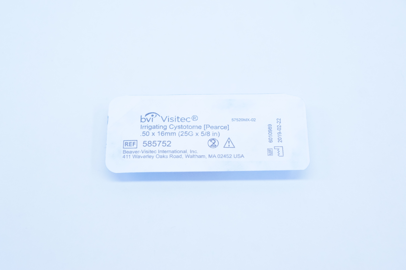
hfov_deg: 31.2
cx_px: 203
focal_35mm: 64
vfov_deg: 21.0
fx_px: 727
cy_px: 135
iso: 800
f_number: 6.3
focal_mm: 43
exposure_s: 1/160
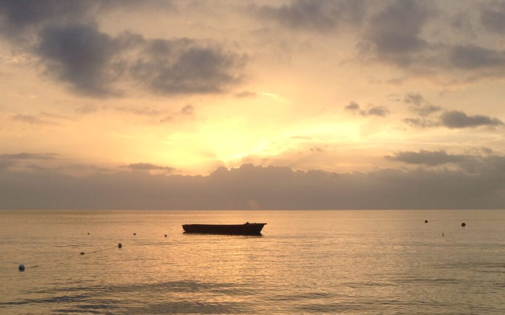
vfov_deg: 27.5
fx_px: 633
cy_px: 244
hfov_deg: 43.5
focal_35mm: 46
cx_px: 247
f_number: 2.4
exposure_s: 1/274
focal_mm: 3.3
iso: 32
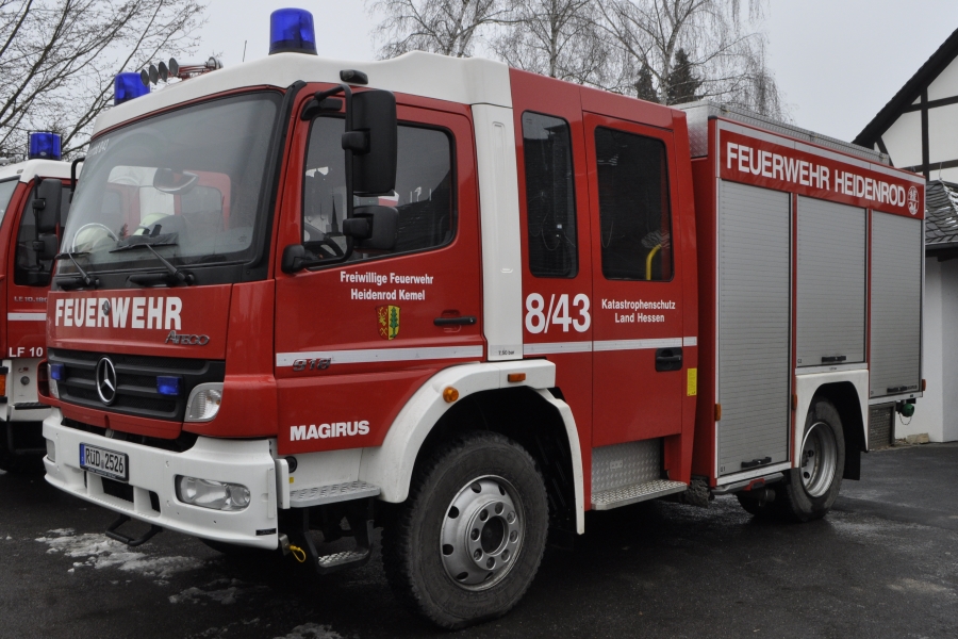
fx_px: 798
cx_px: 479
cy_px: 320
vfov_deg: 43.6
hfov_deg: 61.9
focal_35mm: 30
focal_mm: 20
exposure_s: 1/500
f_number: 11
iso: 640
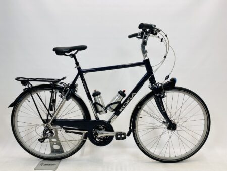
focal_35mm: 26
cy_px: 86
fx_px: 171
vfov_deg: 53.1
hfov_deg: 67.3
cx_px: 114
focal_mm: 4.25
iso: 40
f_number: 1.8
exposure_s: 1/100
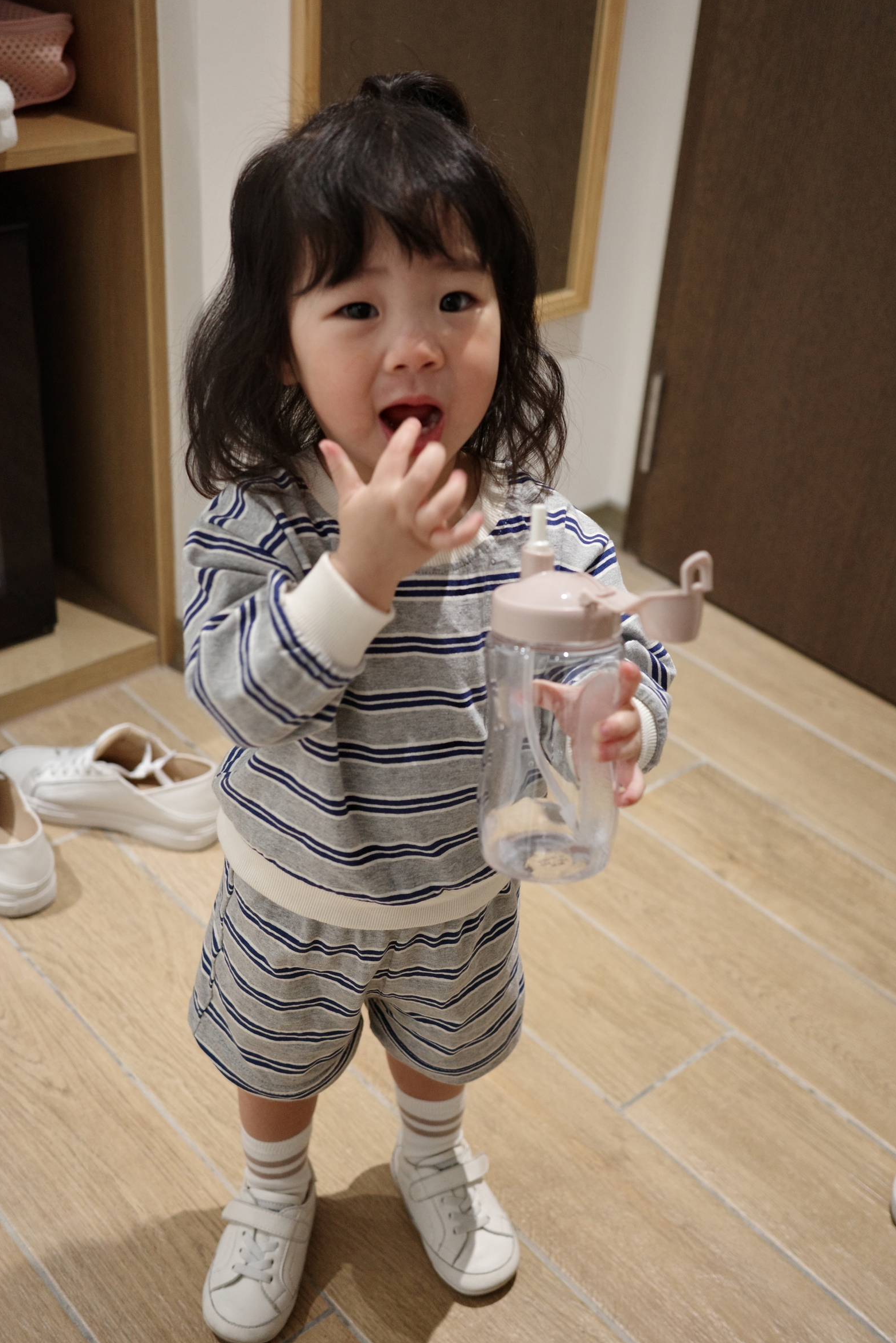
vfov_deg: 47.4
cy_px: 659
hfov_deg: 32.6
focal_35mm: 41
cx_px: 457
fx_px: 1530
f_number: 2.8
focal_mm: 26
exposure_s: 1/40
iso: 1250
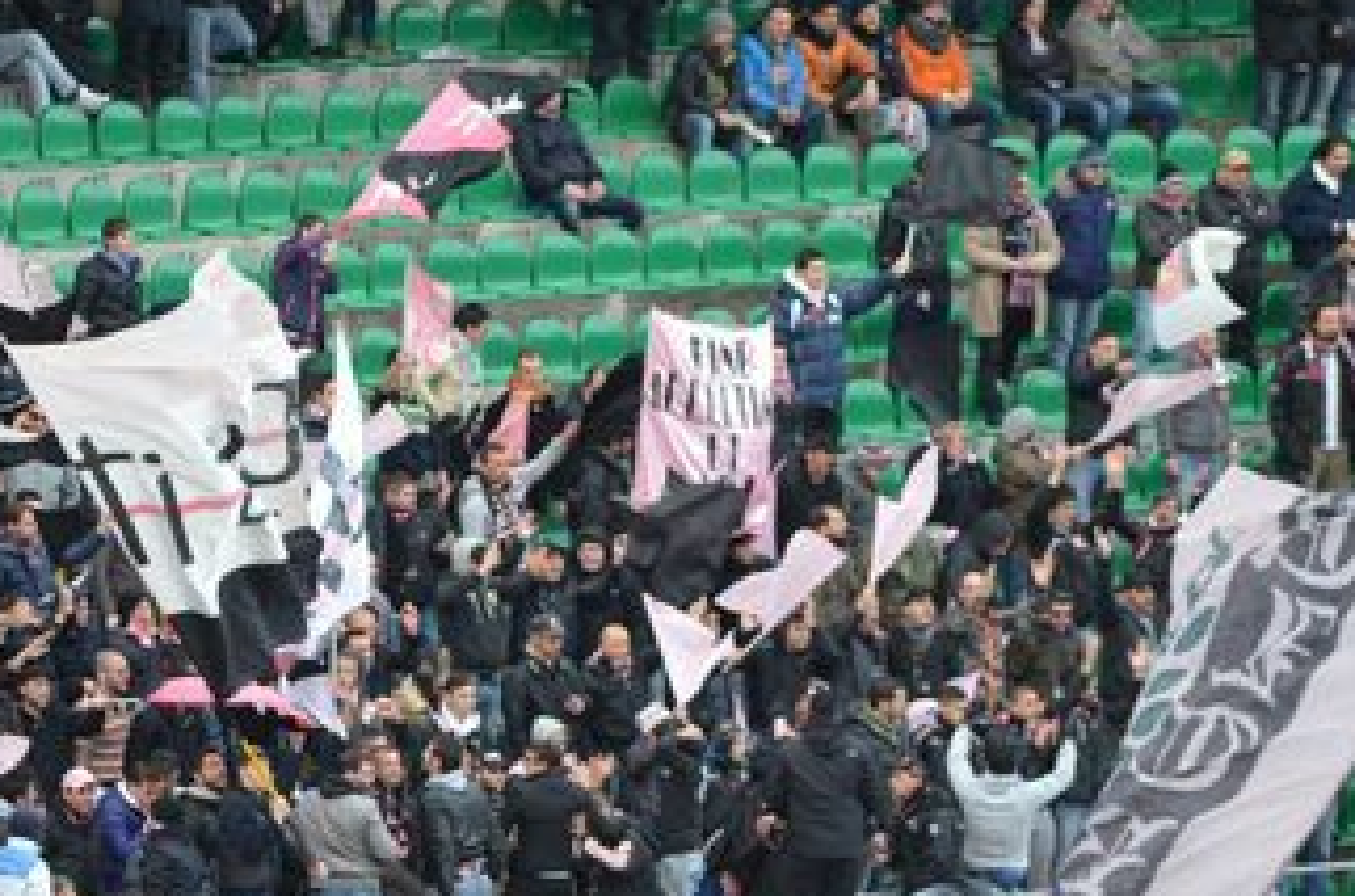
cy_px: 574
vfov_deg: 3.0
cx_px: 379
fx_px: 16933
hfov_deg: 4.6
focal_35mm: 451
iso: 800
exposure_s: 1/500
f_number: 4.5
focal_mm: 170
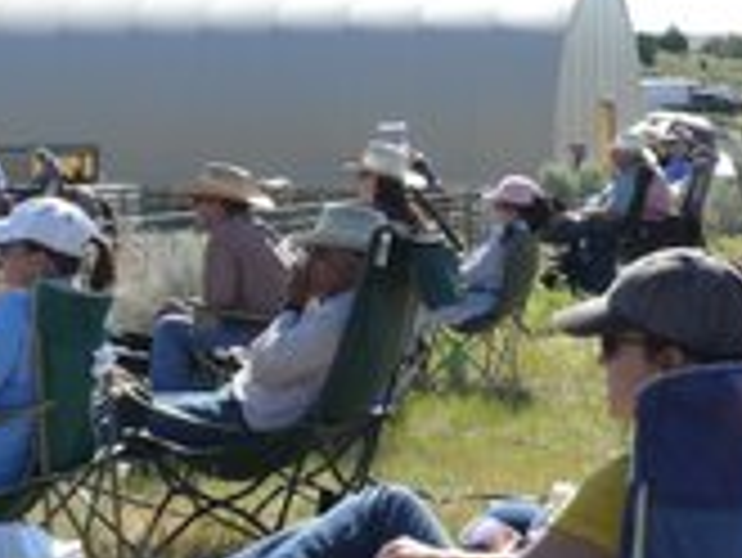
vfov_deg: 14.5
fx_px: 2188
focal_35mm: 102
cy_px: 310
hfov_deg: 18.8
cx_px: 729
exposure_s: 1/320
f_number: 5.6
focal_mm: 7.4
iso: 100
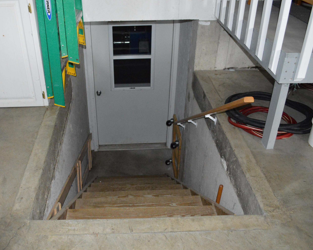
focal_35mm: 34
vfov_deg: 43.4
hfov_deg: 52.5
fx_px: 315
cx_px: 125
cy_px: 125
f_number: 3.8
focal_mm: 20
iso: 3200
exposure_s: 1/60
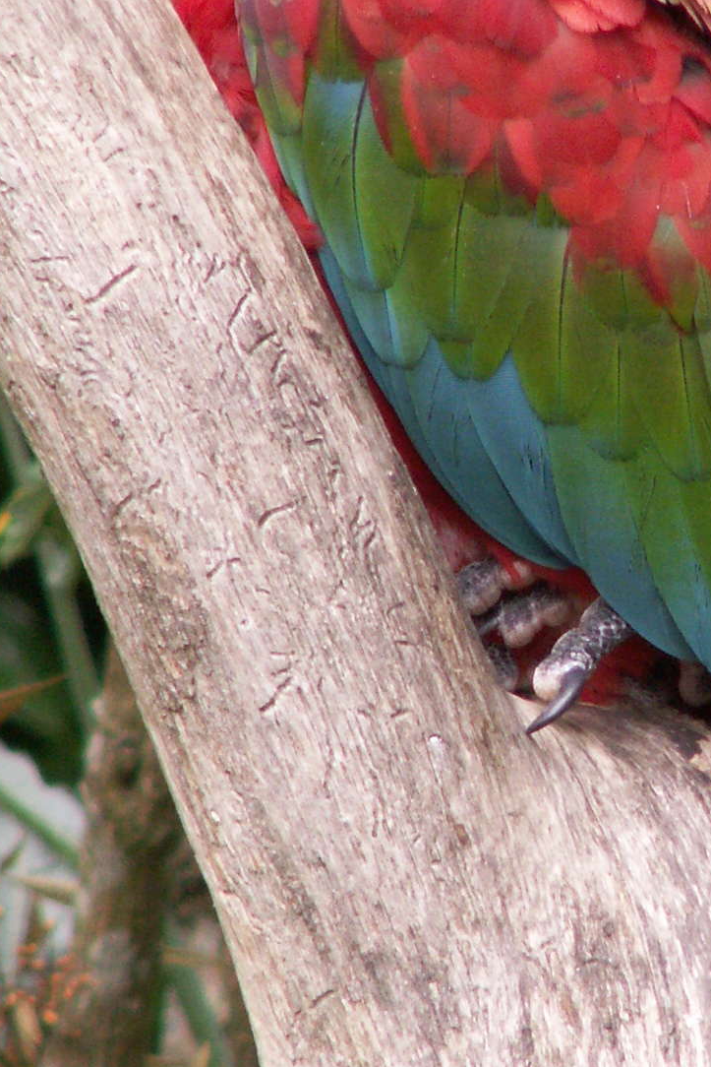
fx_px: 33611
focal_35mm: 1135
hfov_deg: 1.2
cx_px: 616
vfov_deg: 1.8
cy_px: 542
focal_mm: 69.45
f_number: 4.5
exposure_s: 1/100
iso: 125
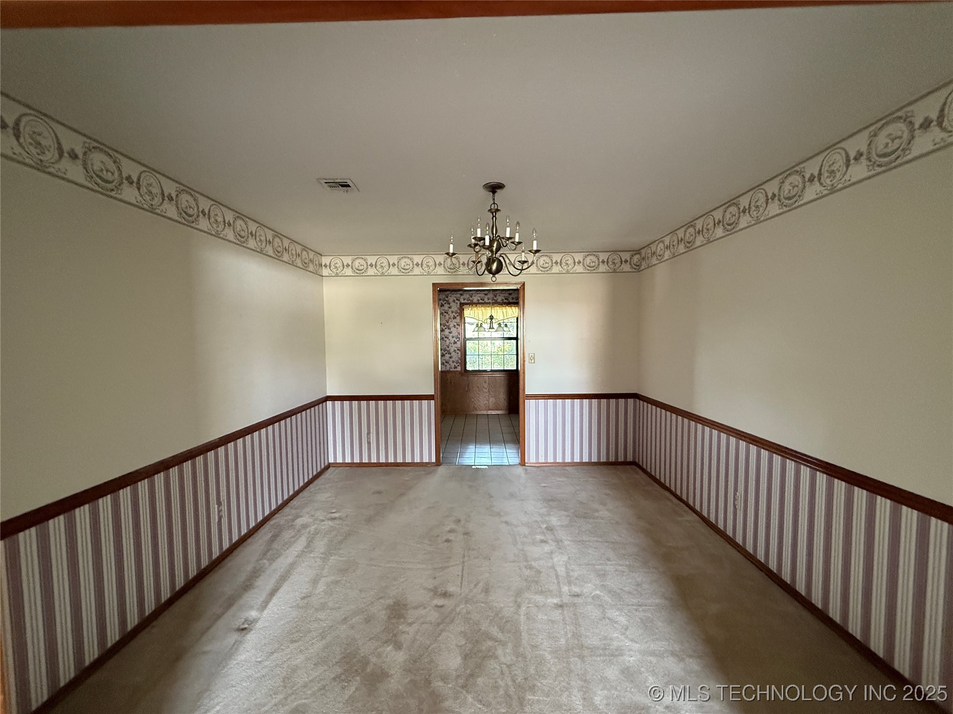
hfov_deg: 102.1
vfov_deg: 85.7
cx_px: 476
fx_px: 385
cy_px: 357
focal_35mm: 14
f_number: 2.2
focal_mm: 2.22
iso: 640
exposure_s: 1/60
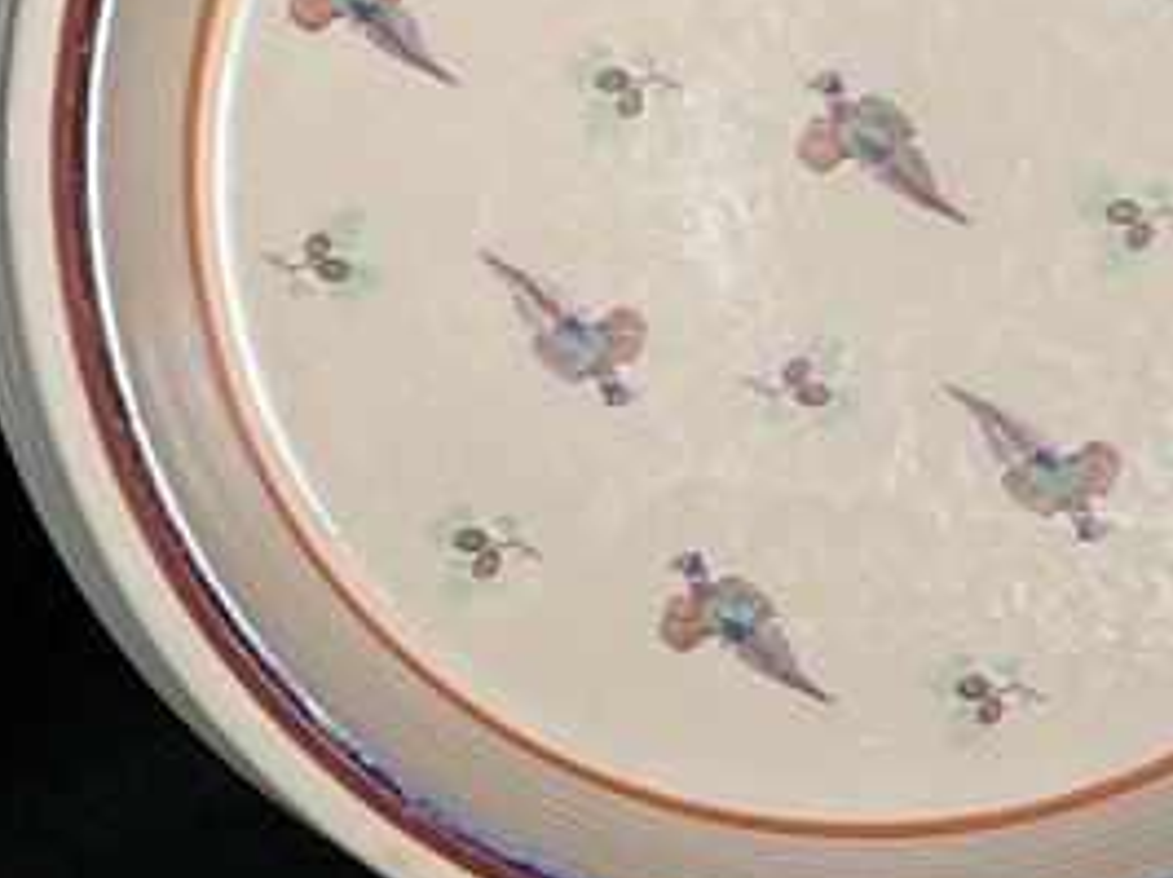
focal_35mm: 165
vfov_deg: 8.9
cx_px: -567
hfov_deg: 11.5
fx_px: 5586
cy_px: 1039
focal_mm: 3
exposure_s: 1/60
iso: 64
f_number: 1.8
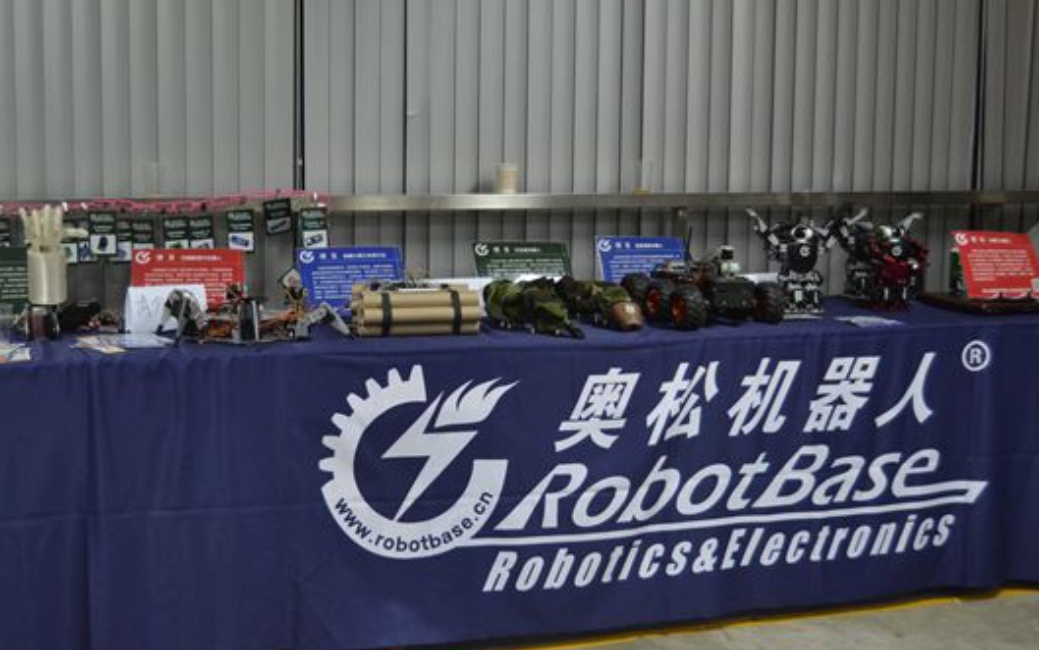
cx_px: 501
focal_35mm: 52
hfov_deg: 38.9
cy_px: 281
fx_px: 1473
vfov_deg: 24.9
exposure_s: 1/60
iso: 1400
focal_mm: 30
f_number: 4.2
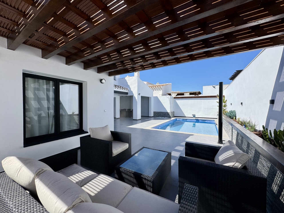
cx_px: 142
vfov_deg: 85.7
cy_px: 106
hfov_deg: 102.1
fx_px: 115
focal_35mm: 14
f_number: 2.2
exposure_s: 1/2415
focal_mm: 2.22
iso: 50
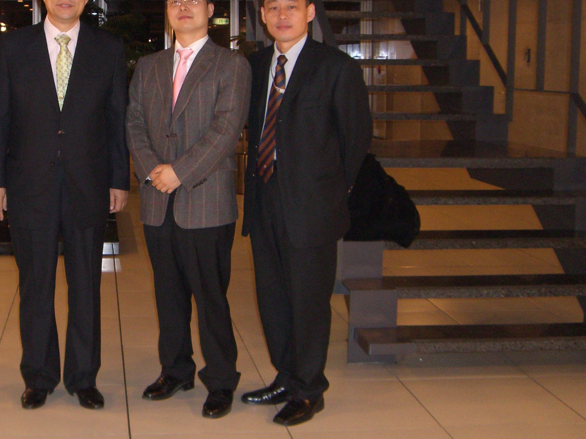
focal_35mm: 61
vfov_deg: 23.9
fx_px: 1033
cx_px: 132
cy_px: 143
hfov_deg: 31.0
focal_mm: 6.2
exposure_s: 1/30
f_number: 2.7
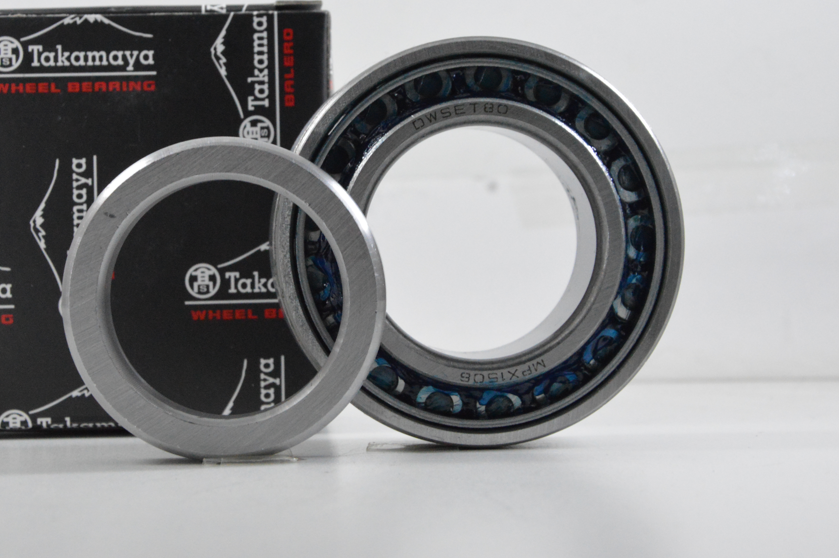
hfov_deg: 18.7
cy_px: 209
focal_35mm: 109
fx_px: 2538
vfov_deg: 12.5
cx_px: 301
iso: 3200
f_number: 8
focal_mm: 52
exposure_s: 1/100
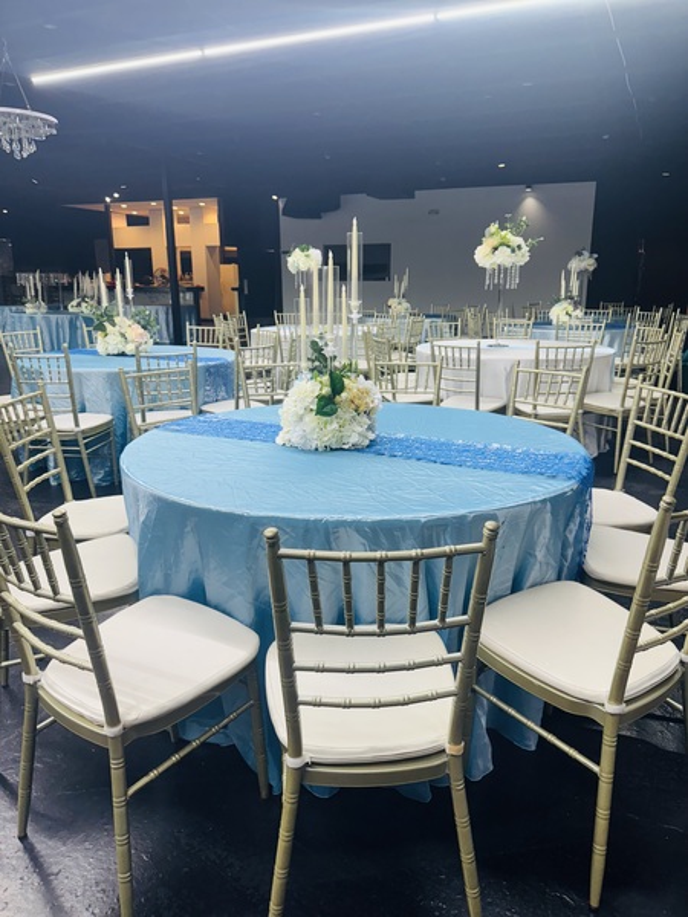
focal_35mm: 24
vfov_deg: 71.6
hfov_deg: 56.8
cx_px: 344
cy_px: 458
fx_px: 636
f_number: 1.78
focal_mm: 6.76
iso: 160
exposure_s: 1/120
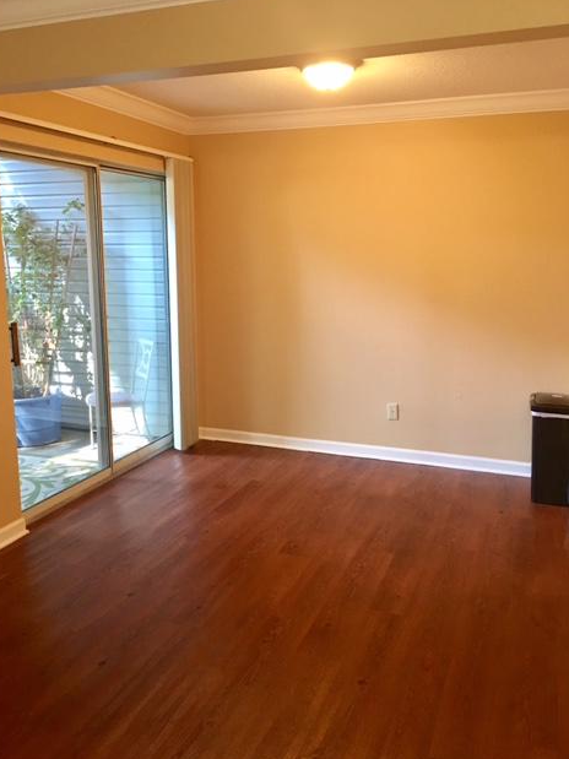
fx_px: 658
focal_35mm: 30
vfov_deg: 60.0
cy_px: 381
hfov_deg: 46.8
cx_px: 277
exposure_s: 1/15
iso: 80
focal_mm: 4.15
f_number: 2.2
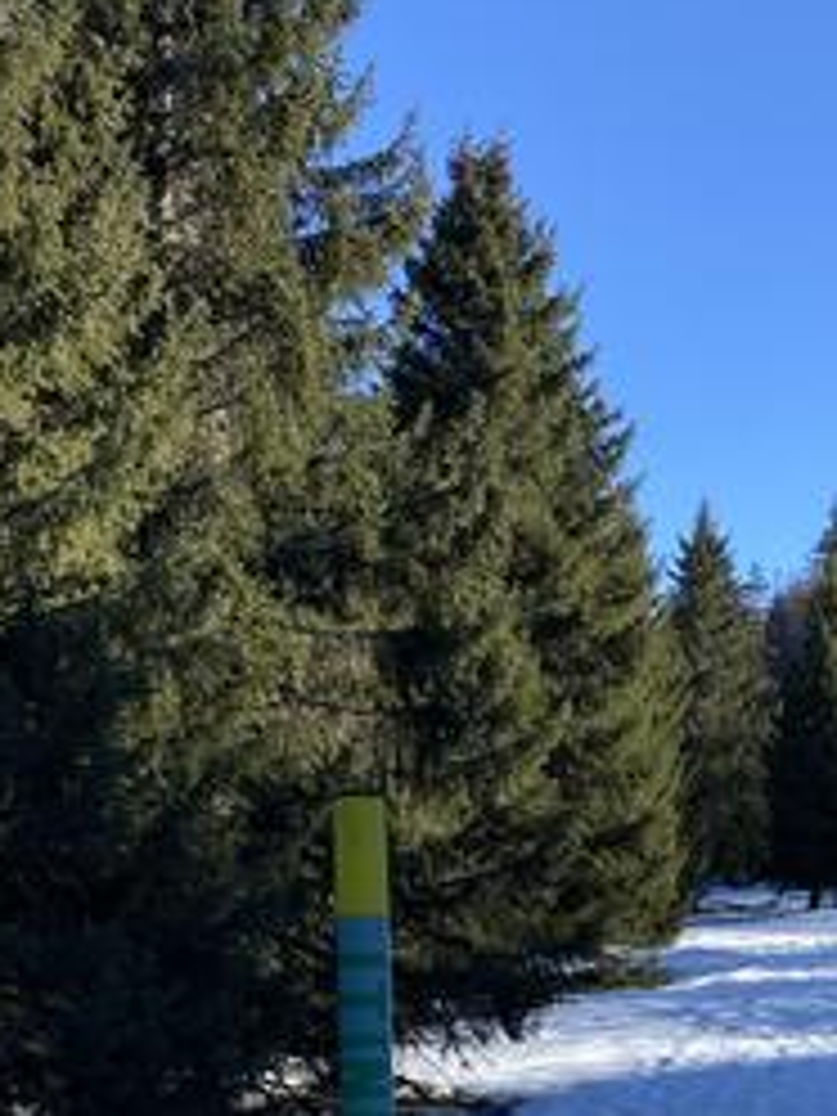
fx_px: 2031
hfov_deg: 22.2
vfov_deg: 28.8
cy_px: 1116
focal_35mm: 63
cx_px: 886
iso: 32
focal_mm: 4.25
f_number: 1.8
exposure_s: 1/998
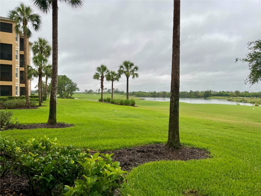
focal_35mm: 26
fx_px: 196
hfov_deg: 67.3
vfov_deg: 53.1
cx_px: 130
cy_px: 98
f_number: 1.6
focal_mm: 5.1
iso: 50
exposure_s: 1/543
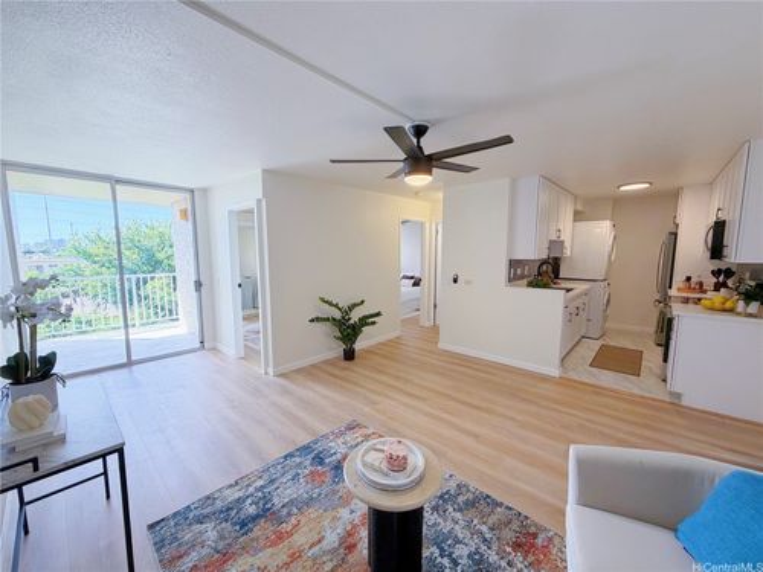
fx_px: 309
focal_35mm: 14
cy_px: 286
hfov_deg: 102.1
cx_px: 382
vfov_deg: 85.7
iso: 64
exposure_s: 1/120
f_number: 2.2
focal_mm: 2.22
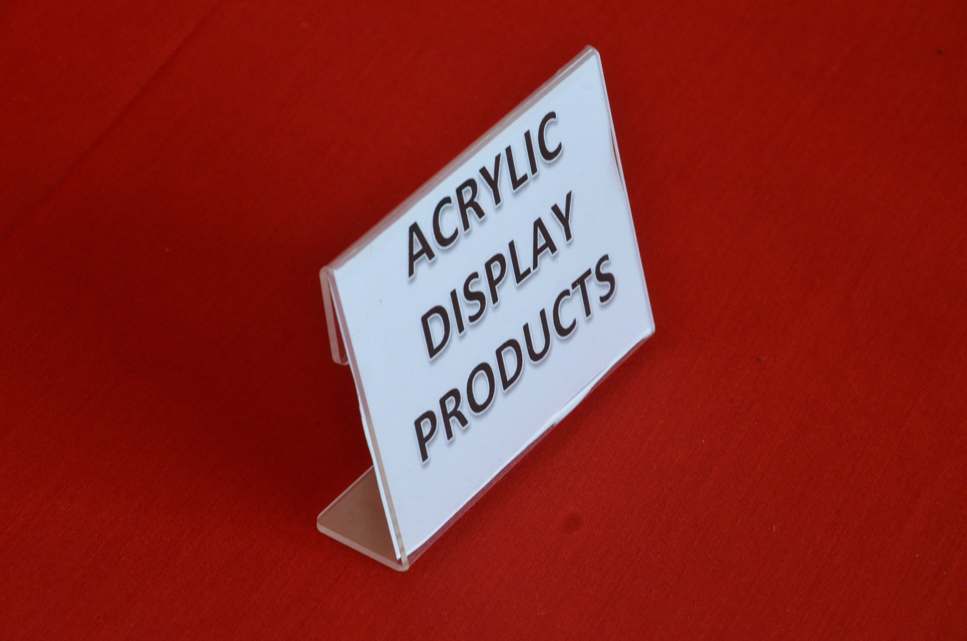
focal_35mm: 158
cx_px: 484
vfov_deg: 8.7
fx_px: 4222
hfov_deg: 13.1
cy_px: 320
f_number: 11
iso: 2000
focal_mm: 105
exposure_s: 1/160
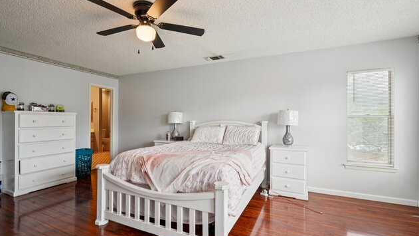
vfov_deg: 63.9
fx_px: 189
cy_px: 119
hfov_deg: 95.9
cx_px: 208
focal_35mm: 17
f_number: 8
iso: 400
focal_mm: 16
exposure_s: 1/30
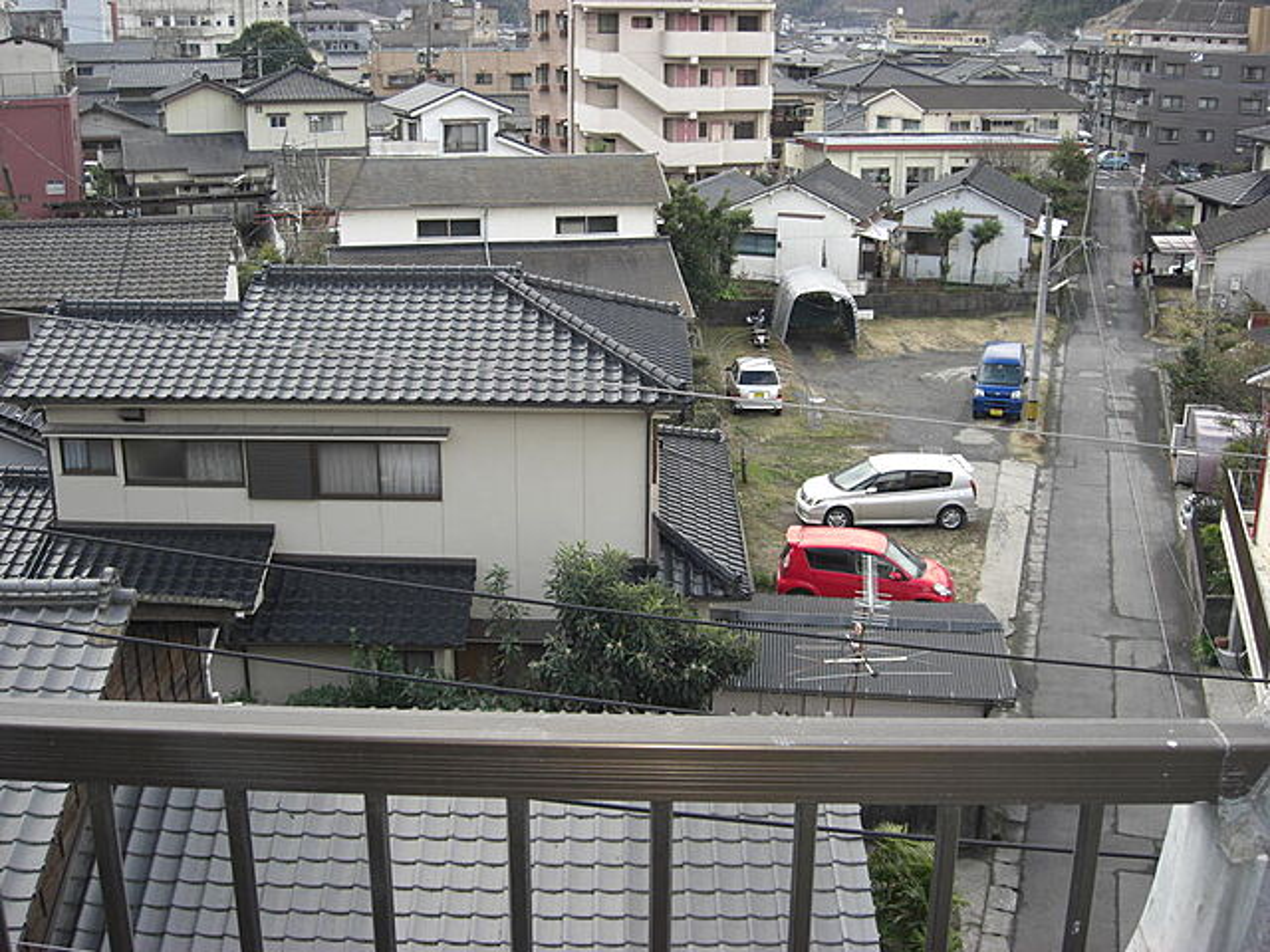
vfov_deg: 37.7
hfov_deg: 49.0
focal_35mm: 38
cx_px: 635
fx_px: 1394
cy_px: 476
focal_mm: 7.9
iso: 80
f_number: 2.8
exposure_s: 1/250
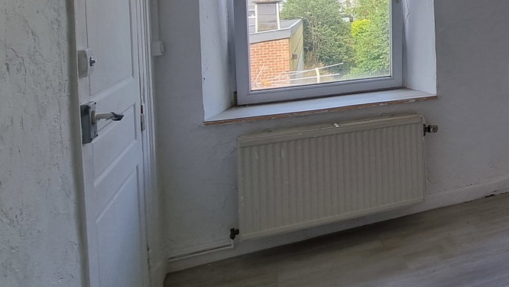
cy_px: 6
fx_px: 459
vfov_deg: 32.2
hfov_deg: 46.9
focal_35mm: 34
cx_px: 524
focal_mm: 2.2
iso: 50
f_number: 2.2
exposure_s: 1/175
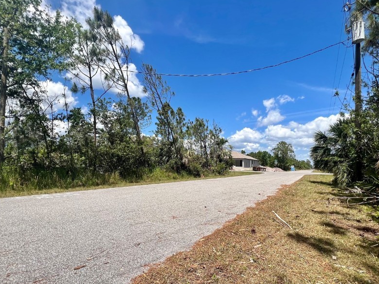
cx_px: 202
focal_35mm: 17
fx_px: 186
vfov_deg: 74.5
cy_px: 157
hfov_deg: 90.9
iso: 32
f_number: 1.8
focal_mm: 1.57
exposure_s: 1/2370
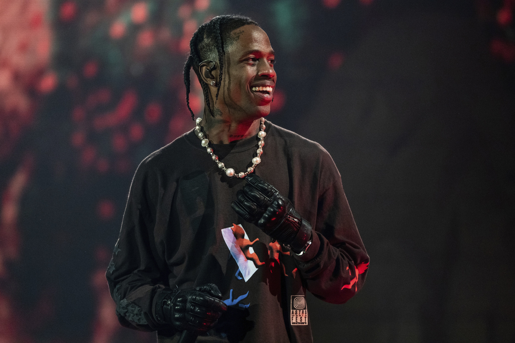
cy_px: 172
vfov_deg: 4.4
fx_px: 4420
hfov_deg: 6.7
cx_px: 258
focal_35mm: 309
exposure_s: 1/1000
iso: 3200
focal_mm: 309
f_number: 5.6
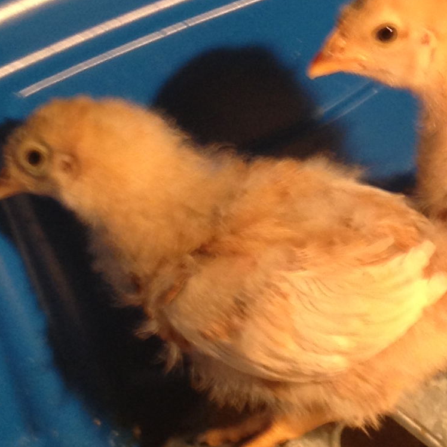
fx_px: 1972
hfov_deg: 12.5
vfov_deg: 12.8
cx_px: 571
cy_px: 21
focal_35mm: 135
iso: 80
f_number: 2.4
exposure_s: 1/20
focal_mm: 4.28
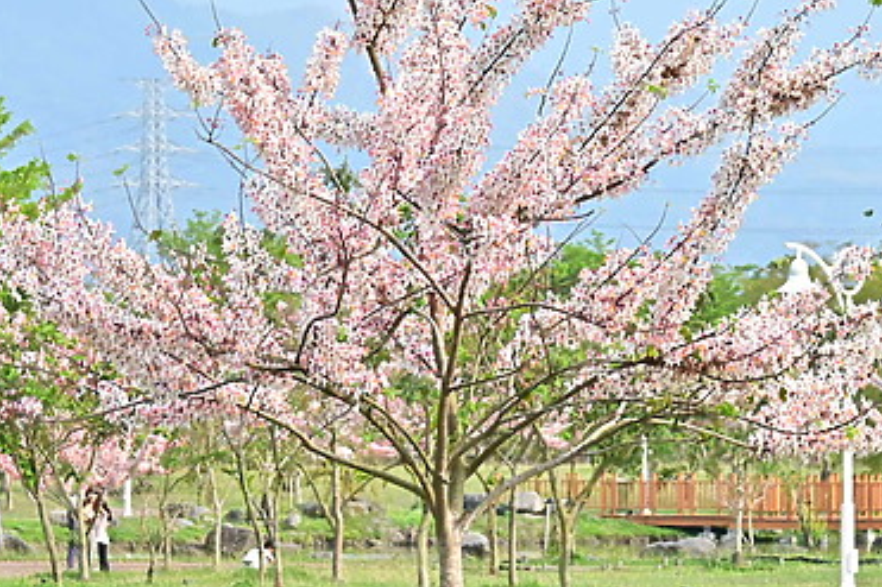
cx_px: 492
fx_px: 8497
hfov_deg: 5.9
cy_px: 254
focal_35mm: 347
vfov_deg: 4.0
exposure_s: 1/4000
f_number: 5
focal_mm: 110
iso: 1100
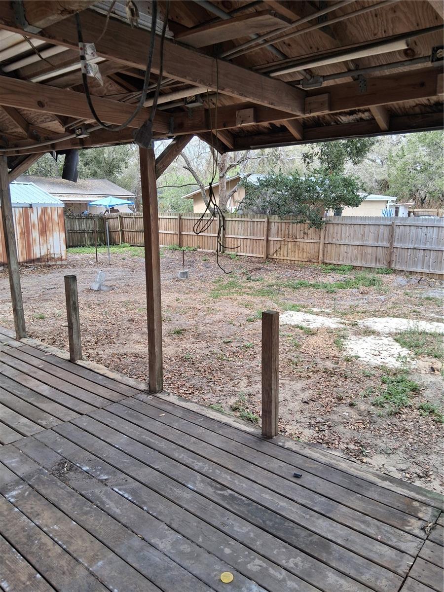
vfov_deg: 67.3
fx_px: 445
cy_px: 296
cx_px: 222
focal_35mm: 26
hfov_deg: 53.1
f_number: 1.8
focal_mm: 3.98
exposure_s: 1/105
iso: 25
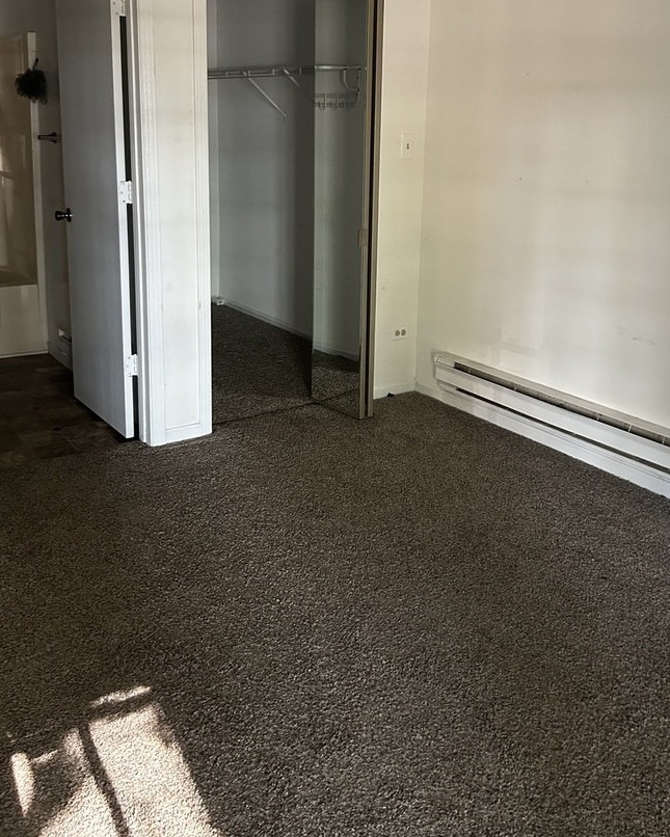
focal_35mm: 34
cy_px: 286
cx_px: 369
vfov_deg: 51.9
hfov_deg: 43.3
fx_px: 843
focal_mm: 5.7
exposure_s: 1/40
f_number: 1.5
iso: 400
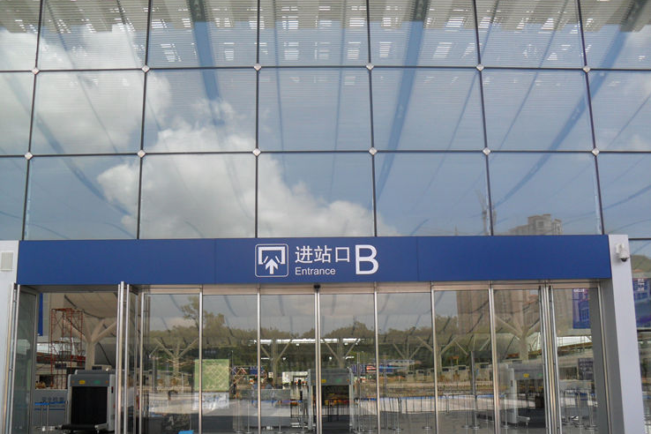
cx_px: 324
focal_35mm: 37
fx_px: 669
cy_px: 246
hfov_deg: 51.9
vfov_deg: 35.9
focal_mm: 6.3
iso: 80
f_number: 3
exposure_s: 1/350
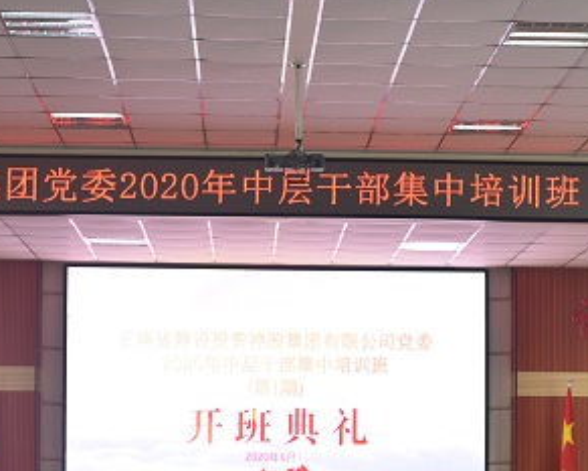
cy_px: 444
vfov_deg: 14.6
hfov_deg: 18.4
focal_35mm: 104
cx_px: 321
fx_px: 1810
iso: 200
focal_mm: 46
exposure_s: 1/50
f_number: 2.8
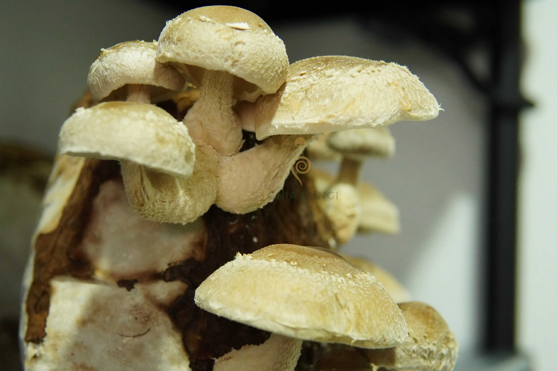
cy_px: 186
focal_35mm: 45
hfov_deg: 43.6
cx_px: 278
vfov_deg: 29.9
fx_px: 696
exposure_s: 1/50
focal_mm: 30
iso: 6400
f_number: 4
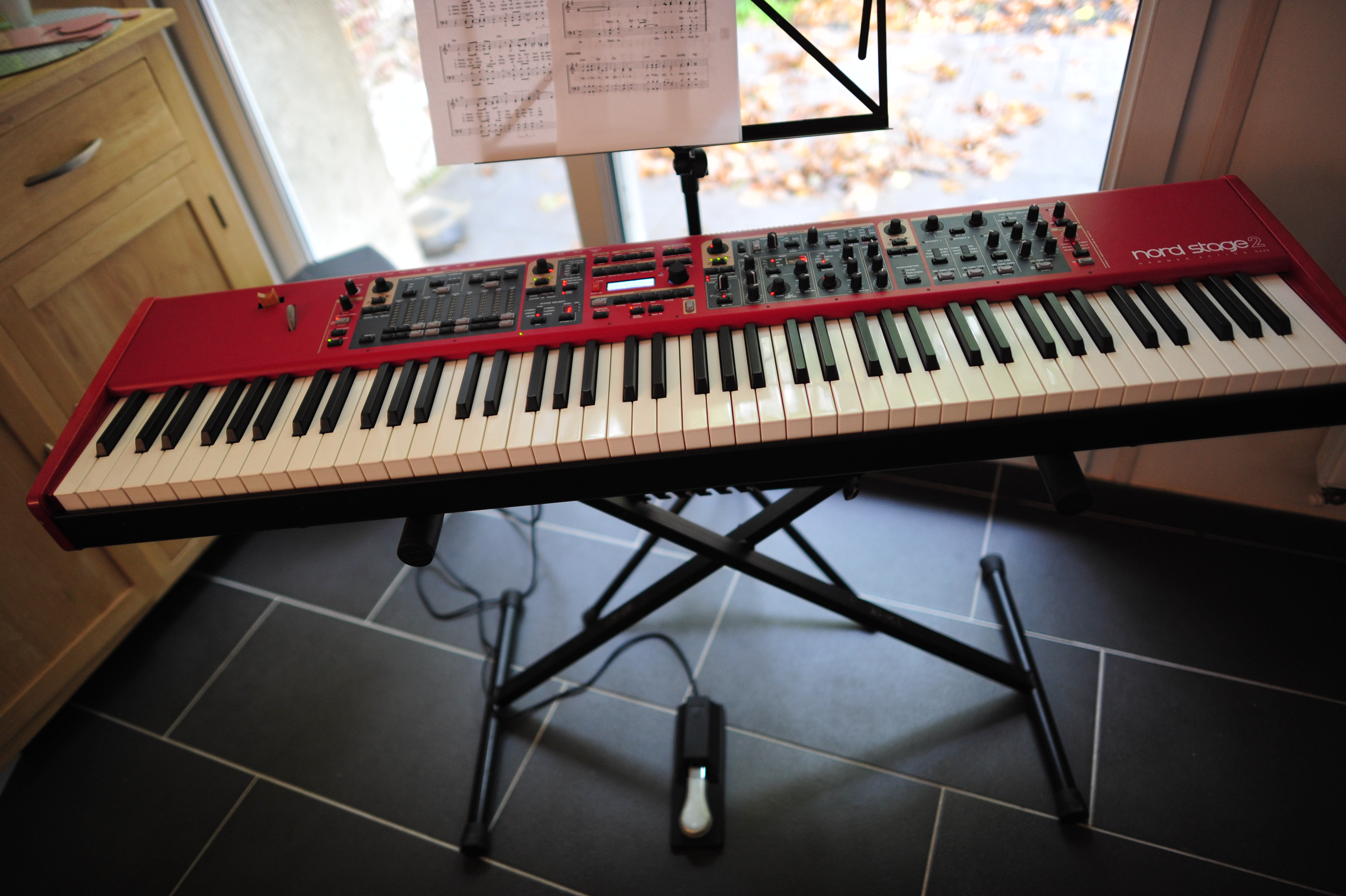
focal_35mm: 24
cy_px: 448
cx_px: 673
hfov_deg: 73.8
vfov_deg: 53.1
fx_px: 897
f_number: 1.4
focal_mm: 24
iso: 1000
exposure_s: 1/250
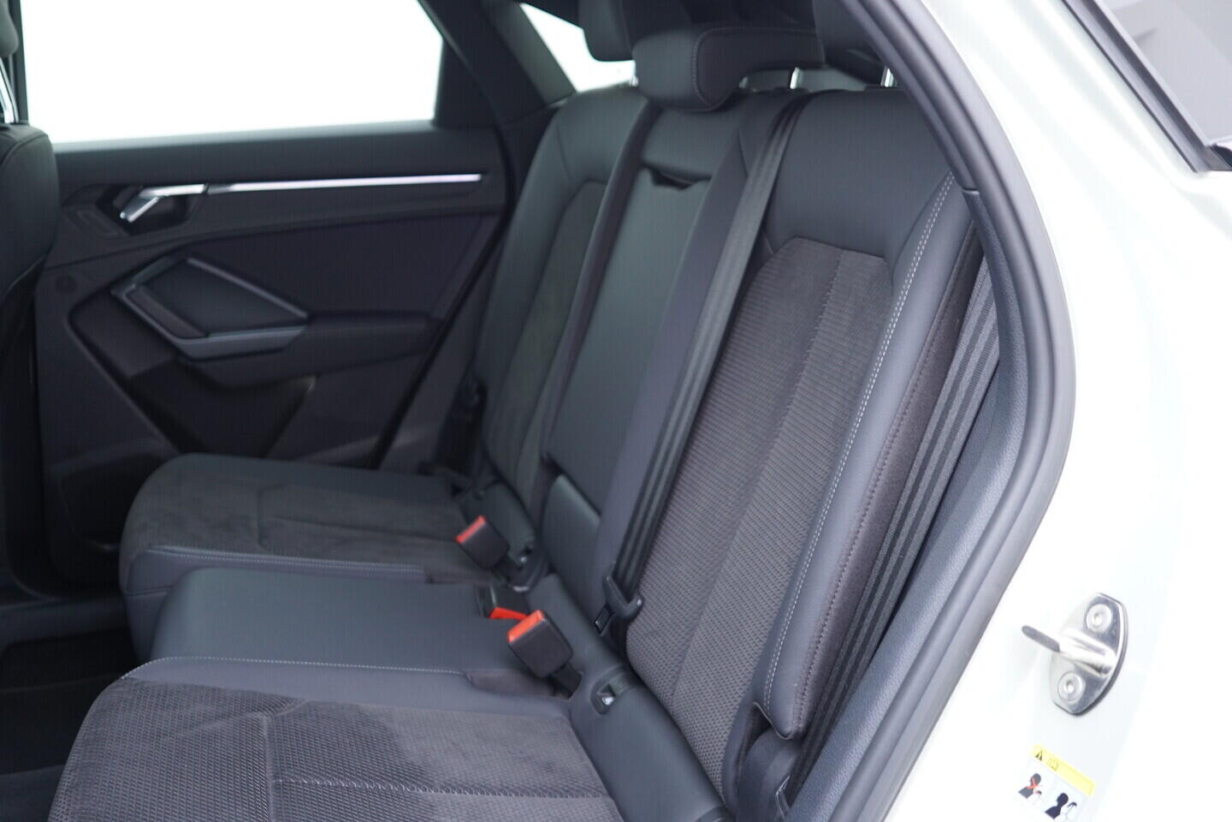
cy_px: 411
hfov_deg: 53.1
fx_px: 1232
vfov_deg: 36.9
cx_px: 616
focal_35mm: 36
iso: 500
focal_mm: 24
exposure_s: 1/40
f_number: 2.8
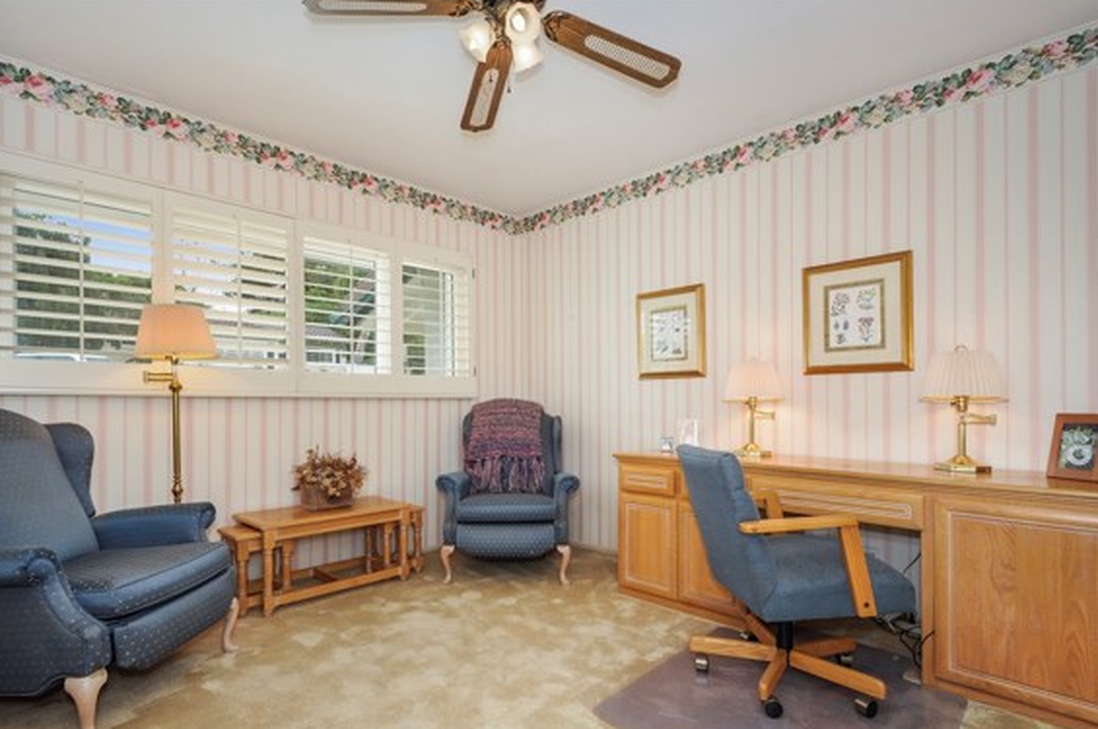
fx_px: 518
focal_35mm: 17
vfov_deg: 70.1
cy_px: 403
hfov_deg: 93.3
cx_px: 534
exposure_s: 1/60
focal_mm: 10
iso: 320
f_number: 8
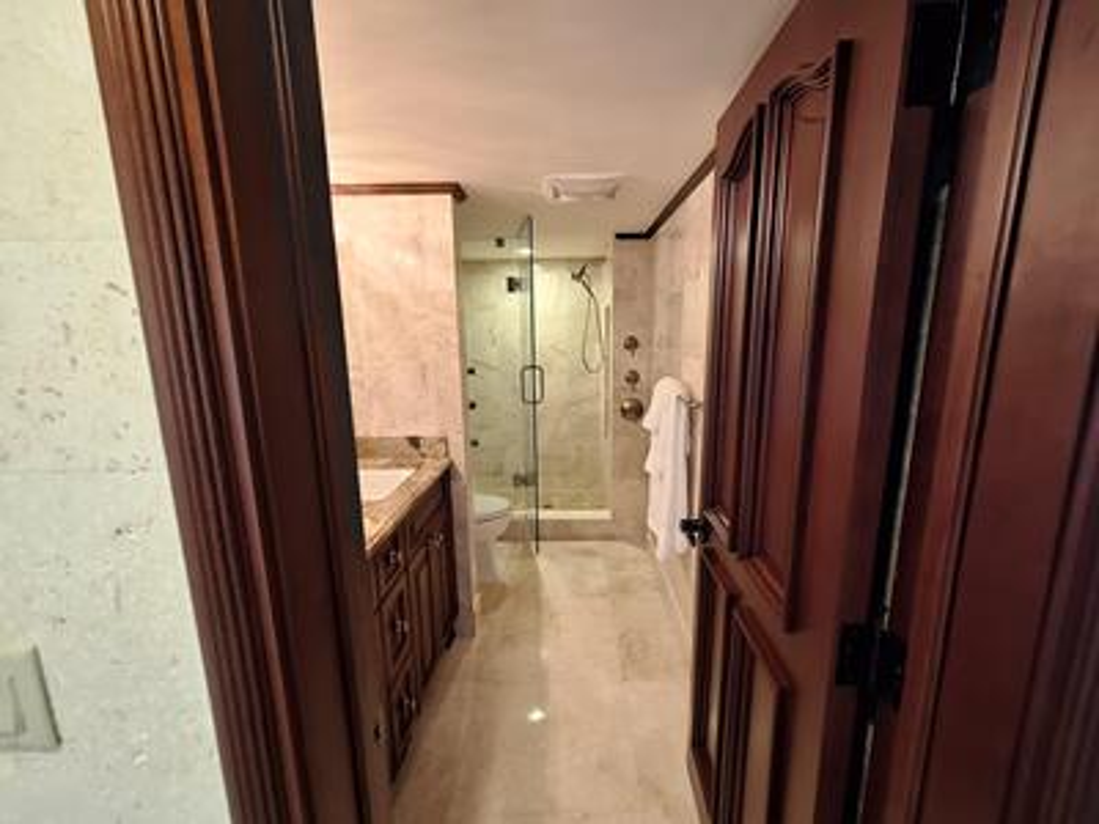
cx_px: 550
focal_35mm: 13
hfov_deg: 106.2
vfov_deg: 89.9
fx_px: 413
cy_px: 412
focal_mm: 1.74
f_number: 2.2
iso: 160
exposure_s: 1/40
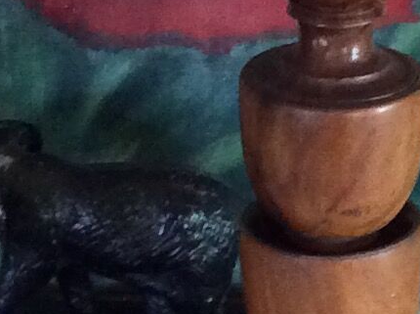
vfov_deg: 7.7
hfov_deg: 10.3
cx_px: 303
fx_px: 2338
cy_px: 67
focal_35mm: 193
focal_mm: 3.3
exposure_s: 1/25
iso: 320
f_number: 2.4
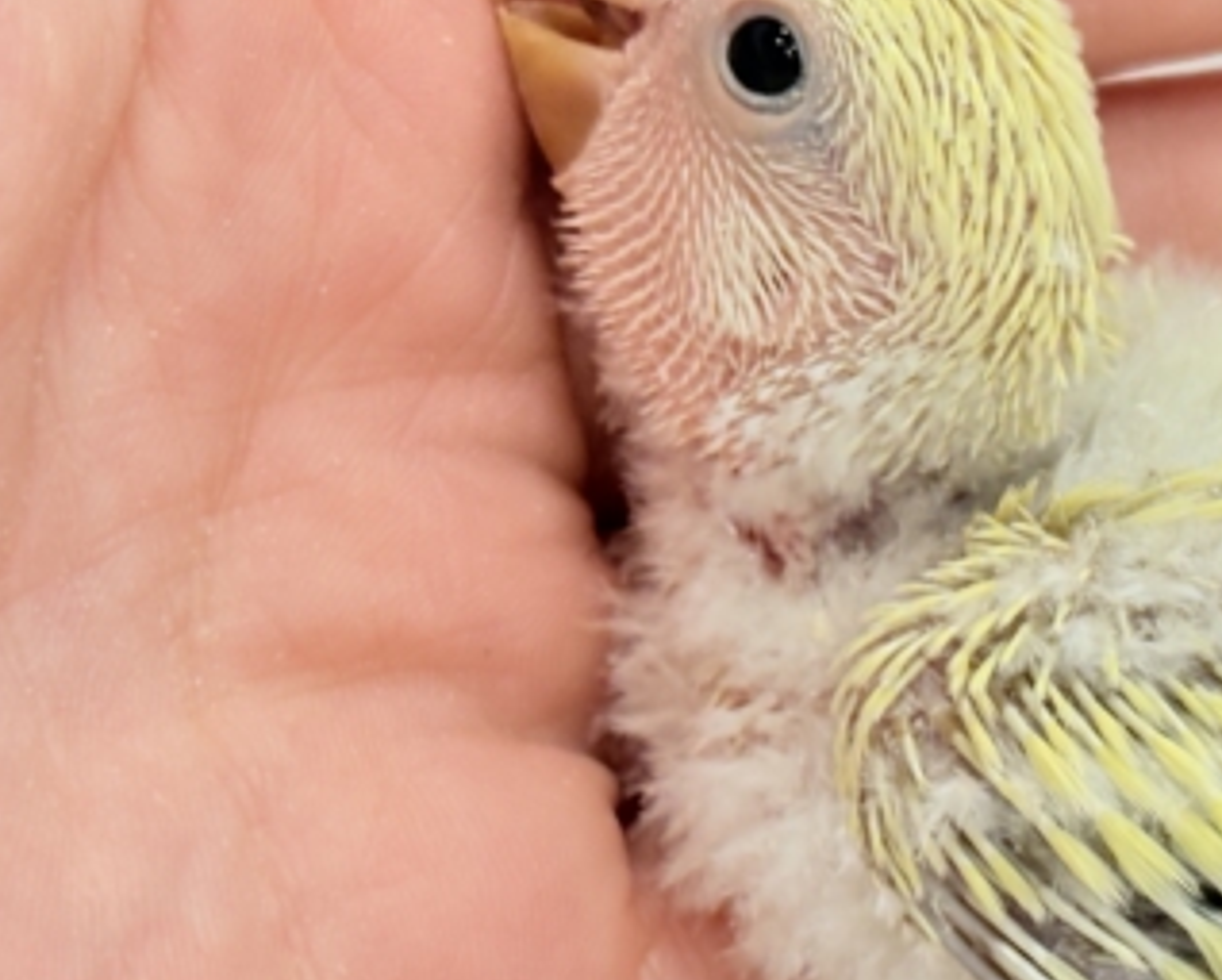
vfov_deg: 15.1
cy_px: 576
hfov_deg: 18.3
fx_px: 3692
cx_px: 1218
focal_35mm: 102
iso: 50
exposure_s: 1/50
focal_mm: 5.96
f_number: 1.6
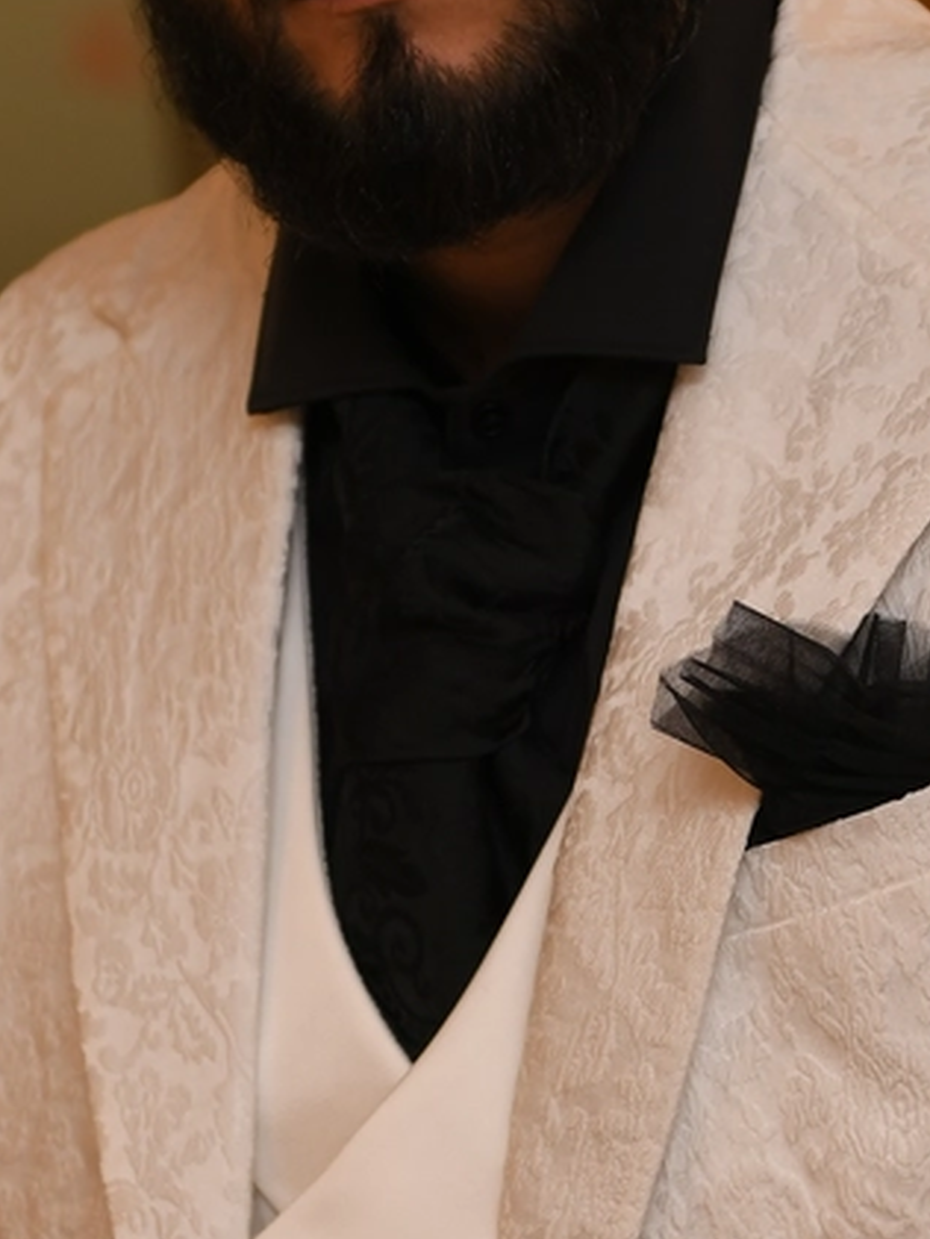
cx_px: 633
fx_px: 5514
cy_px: 636
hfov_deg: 9.6
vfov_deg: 12.8
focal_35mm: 154
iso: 500
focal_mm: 45
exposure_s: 1/250
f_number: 2.8
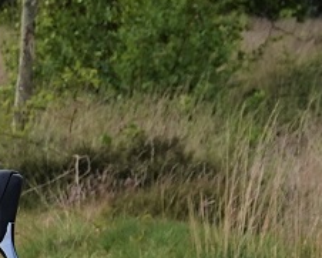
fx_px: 3089
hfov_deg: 5.6
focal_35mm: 324
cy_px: 589
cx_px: -593
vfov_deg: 4.7
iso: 100
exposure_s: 1/250
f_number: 4
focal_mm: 18.92
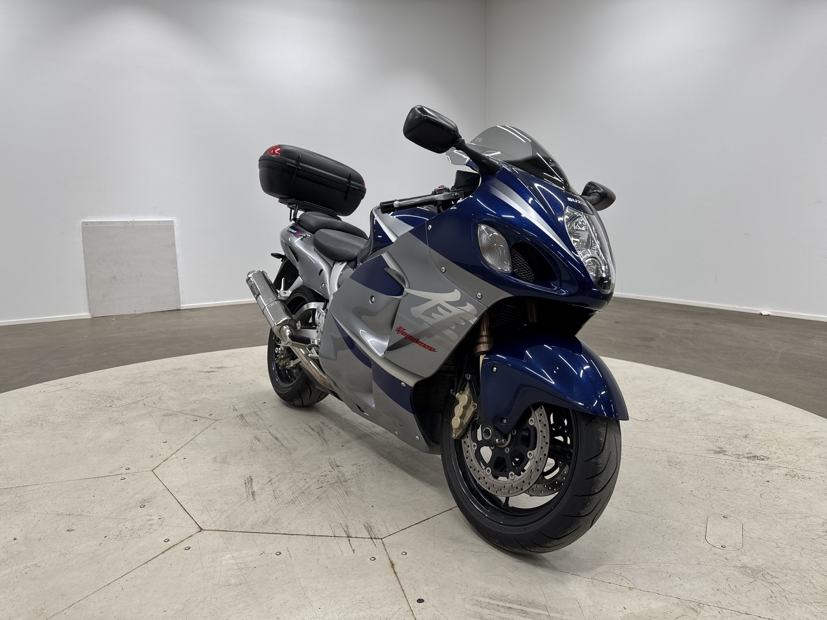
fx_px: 573
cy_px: 310
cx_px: 414
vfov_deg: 56.8
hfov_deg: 71.6
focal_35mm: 24
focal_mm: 6.76
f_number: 1.78
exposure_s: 1/100
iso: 64
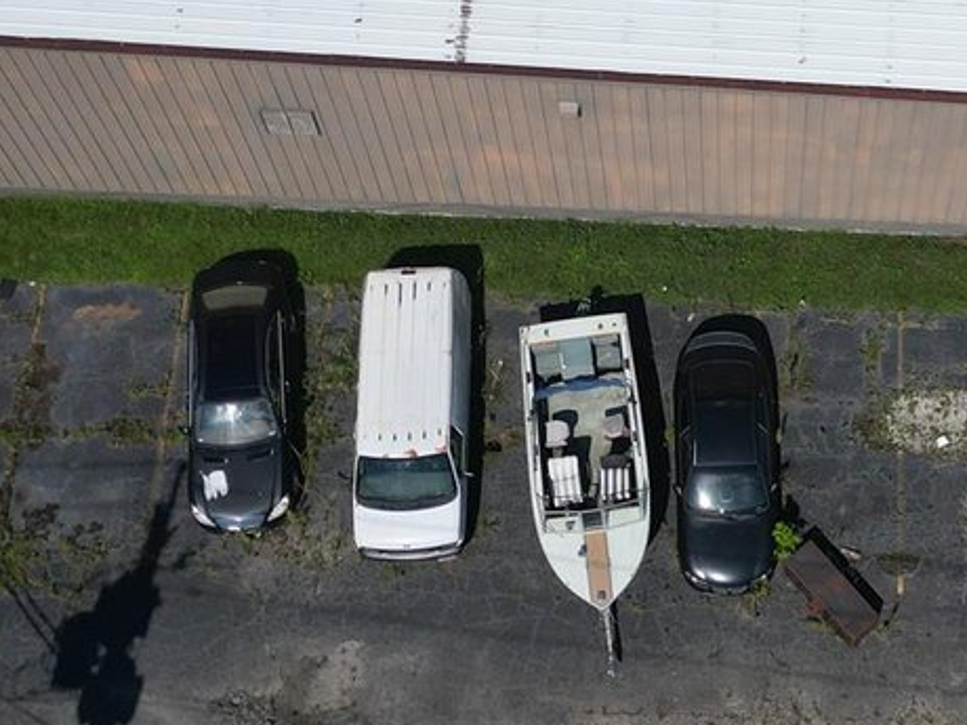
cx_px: 731
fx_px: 2207
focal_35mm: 79
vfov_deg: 18.6
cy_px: 201
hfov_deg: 24.4
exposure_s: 1/8000
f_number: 1.7
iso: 140
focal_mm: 6.72
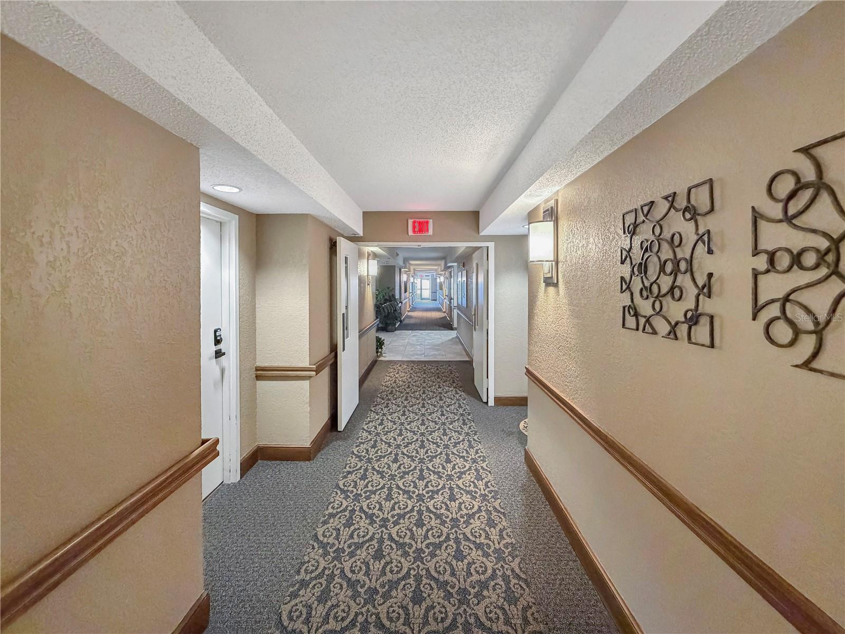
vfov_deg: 85.7
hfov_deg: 102.1
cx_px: 422
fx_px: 342
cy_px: 317
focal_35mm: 14
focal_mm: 2.22
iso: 1250
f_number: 2.2
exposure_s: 1/60
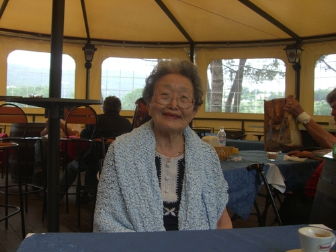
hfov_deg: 49.0
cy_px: 126
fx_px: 369
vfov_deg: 37.7
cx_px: 168
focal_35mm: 38
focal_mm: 6.2
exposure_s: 1/160
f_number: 2.7
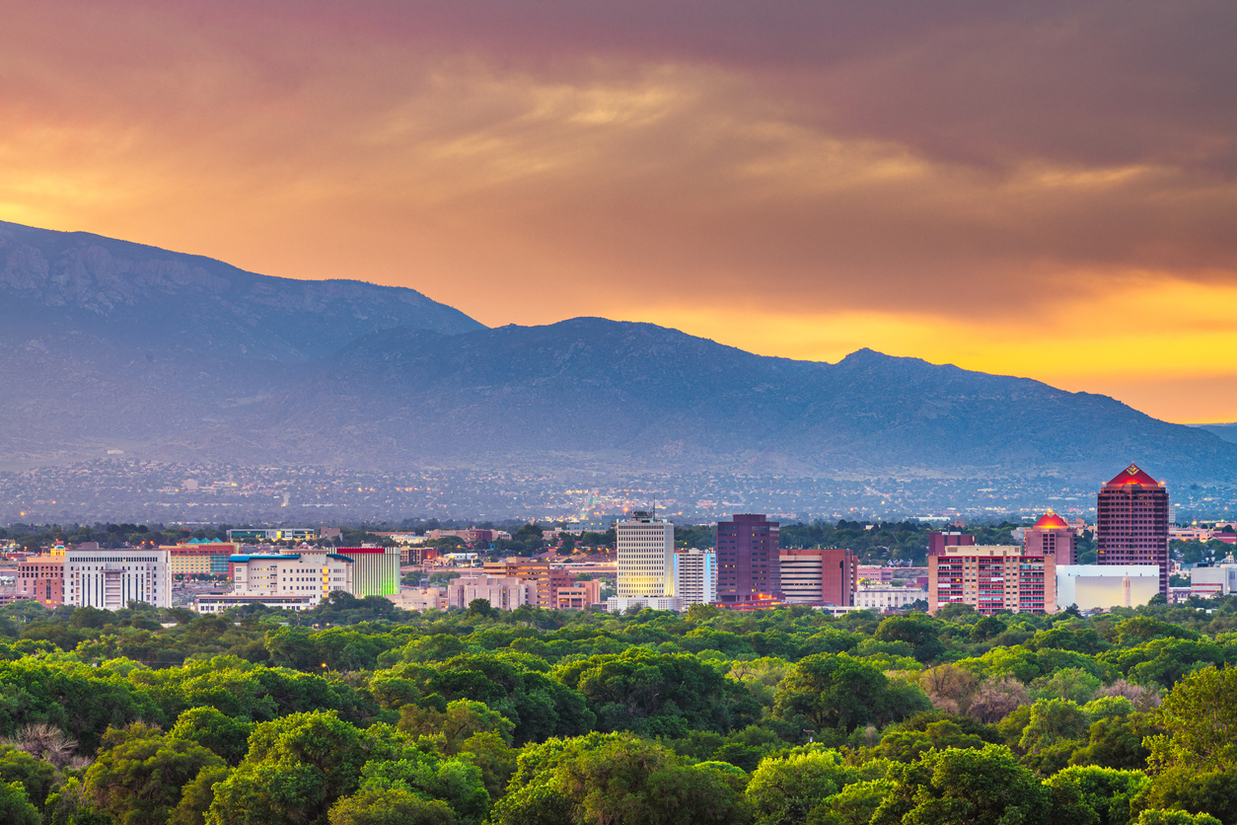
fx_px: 6528
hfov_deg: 10.8
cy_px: 412
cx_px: 618
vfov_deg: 7.2
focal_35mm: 190
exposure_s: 4
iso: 64
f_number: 11
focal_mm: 190
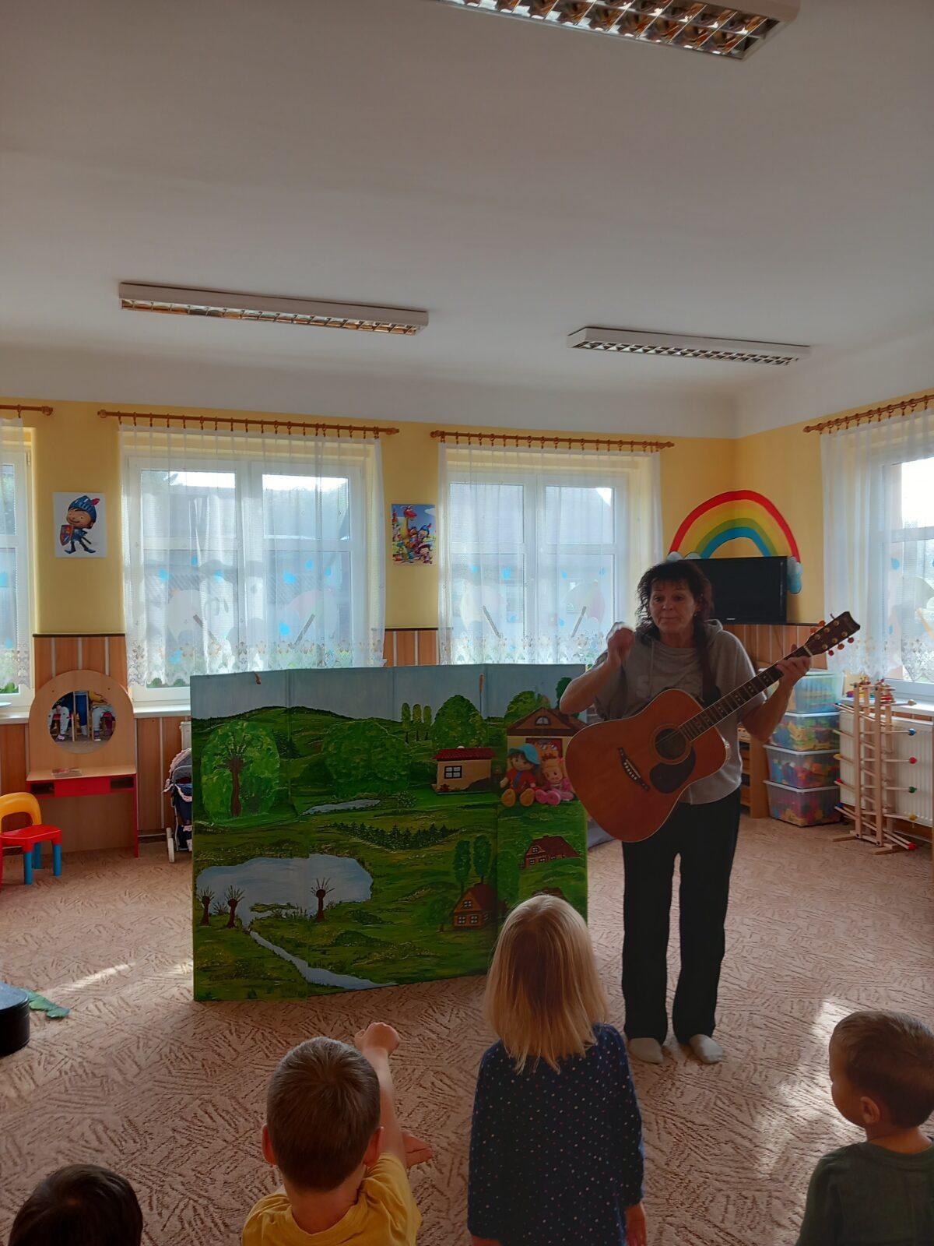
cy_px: 623
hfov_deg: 51.4
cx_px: 467
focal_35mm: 27
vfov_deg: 65.3
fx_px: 971
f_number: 1.8
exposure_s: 1/50
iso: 64
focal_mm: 4
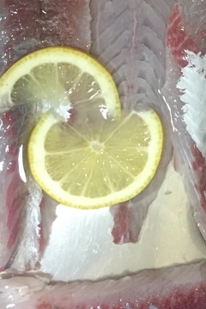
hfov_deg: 19.9
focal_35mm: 67
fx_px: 575
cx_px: 187
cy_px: 70
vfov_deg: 29.5
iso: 250
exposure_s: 1/20
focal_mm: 4.15
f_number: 2.2
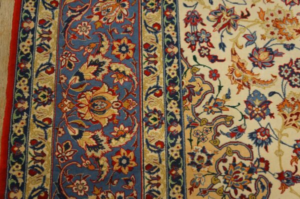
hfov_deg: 57.3
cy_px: 100
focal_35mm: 33
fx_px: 275
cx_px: 150
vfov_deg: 39.9
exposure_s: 1/160
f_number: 4
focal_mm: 22
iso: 2000
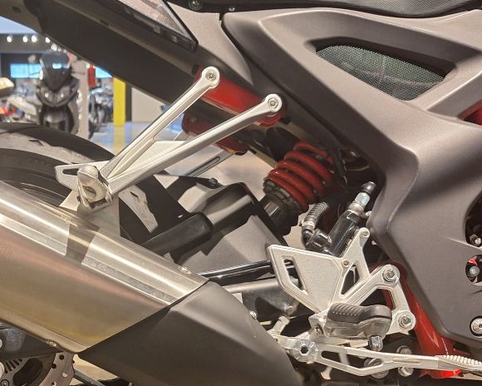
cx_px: 108
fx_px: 585
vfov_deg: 35.9
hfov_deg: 43.1
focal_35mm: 41
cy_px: 277
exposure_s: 1/50
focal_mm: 5.54
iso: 200
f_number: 1.8
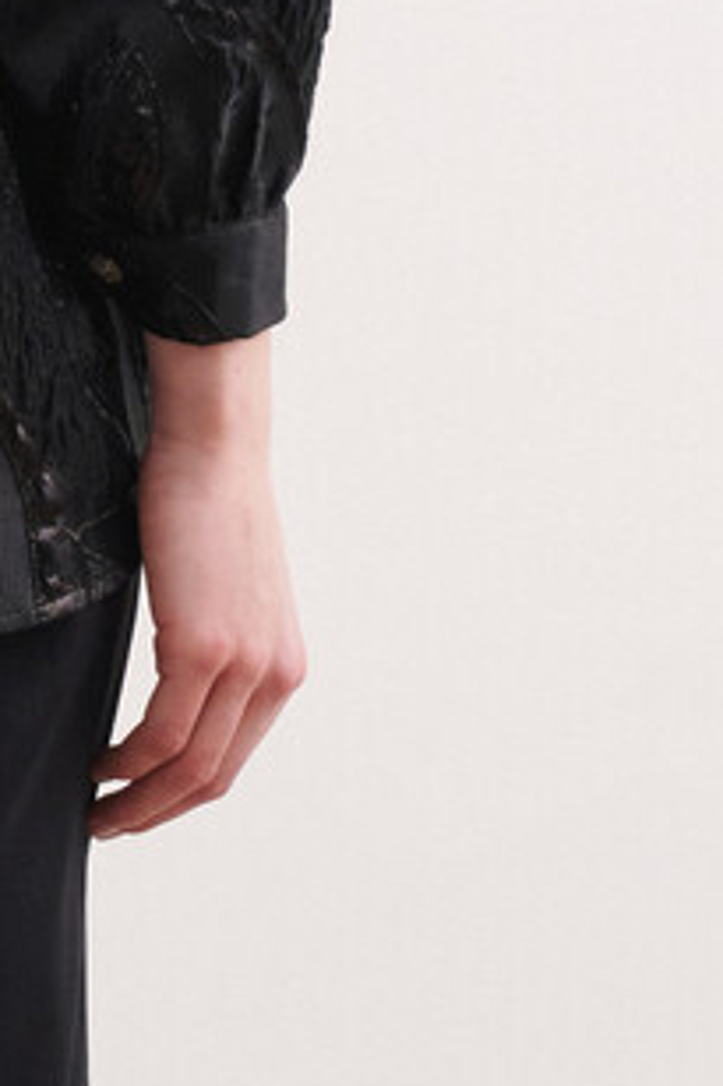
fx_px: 10042
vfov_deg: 6.2
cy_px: 222
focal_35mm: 333
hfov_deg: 4.1
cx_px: -289
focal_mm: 57
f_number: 11
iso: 400
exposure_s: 1/160
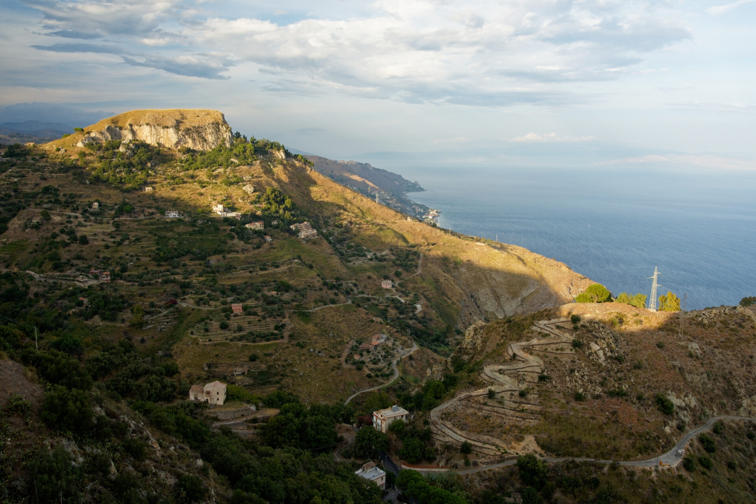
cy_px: 252
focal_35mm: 29
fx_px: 609
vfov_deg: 45.0
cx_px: 378
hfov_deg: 63.7
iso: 100
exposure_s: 1/60
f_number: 8
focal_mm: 29
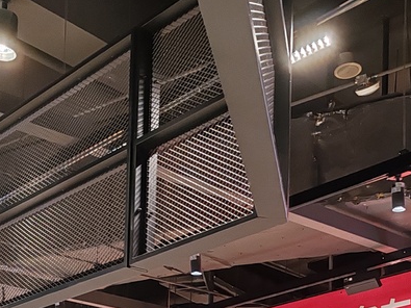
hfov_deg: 23.4
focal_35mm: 82
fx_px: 973
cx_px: 345
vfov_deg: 16.6
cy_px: 441
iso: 800
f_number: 1.9
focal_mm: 6.12
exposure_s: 1/100
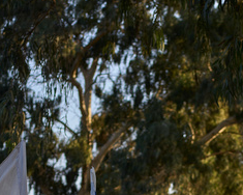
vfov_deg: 10.2
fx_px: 1028
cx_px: 177
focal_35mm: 143
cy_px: 339
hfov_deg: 13.4
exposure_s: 1/800
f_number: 2
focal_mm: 35
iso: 80
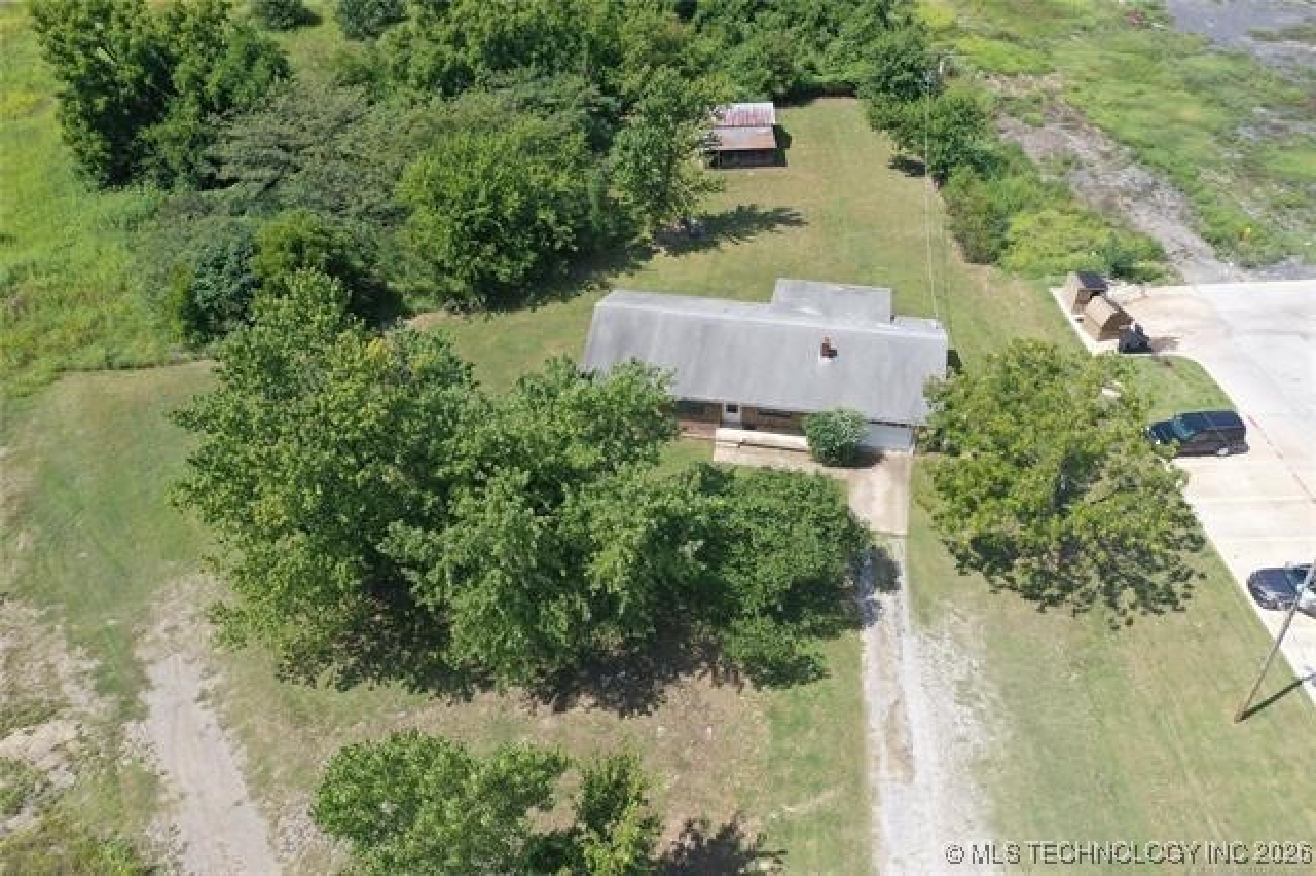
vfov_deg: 46.4
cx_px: 658
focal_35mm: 28
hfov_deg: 65.5
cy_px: 438
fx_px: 1023
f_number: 5.6
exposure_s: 1/320
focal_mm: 10.26
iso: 100
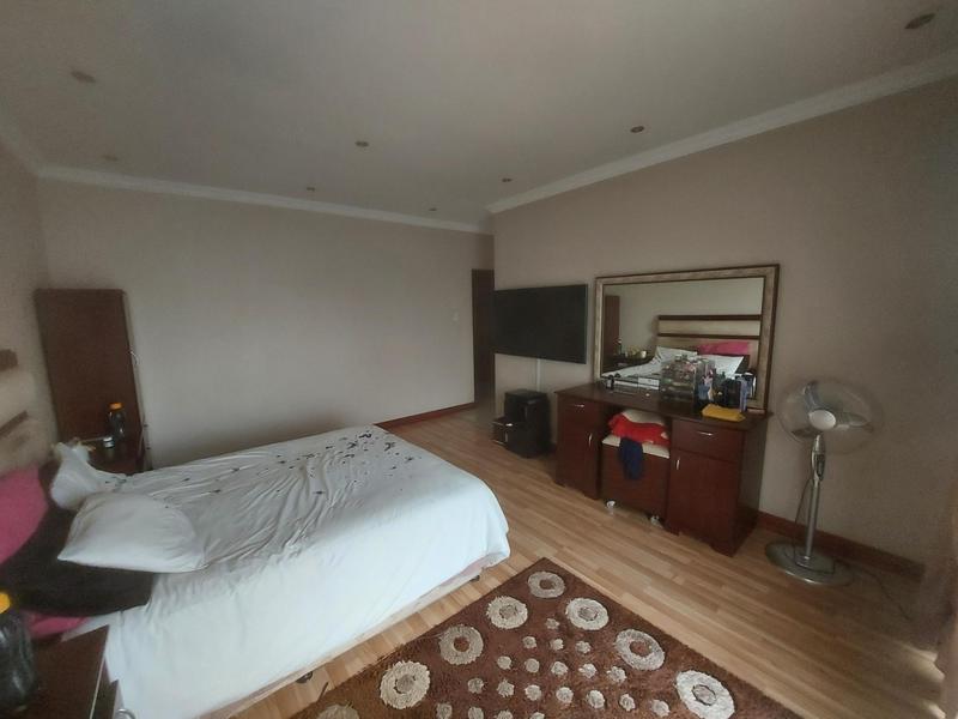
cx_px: 479
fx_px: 360
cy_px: 360
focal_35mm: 13
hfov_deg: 106.2
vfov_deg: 89.9
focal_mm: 1.74
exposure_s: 1/50
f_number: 2.2
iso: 320
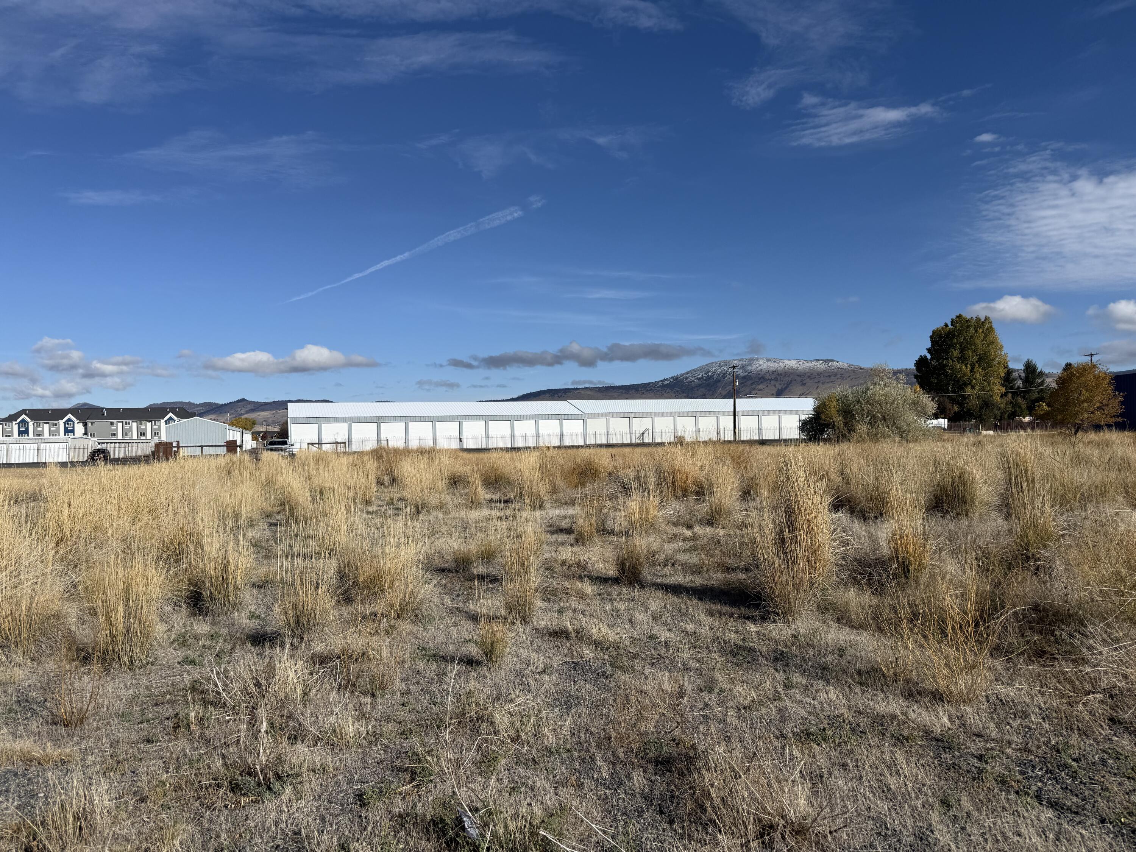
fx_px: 788
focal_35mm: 24
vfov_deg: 56.8
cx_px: 568
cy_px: 426
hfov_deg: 71.6
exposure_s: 1/7353
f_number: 1.78
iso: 80
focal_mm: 6.76
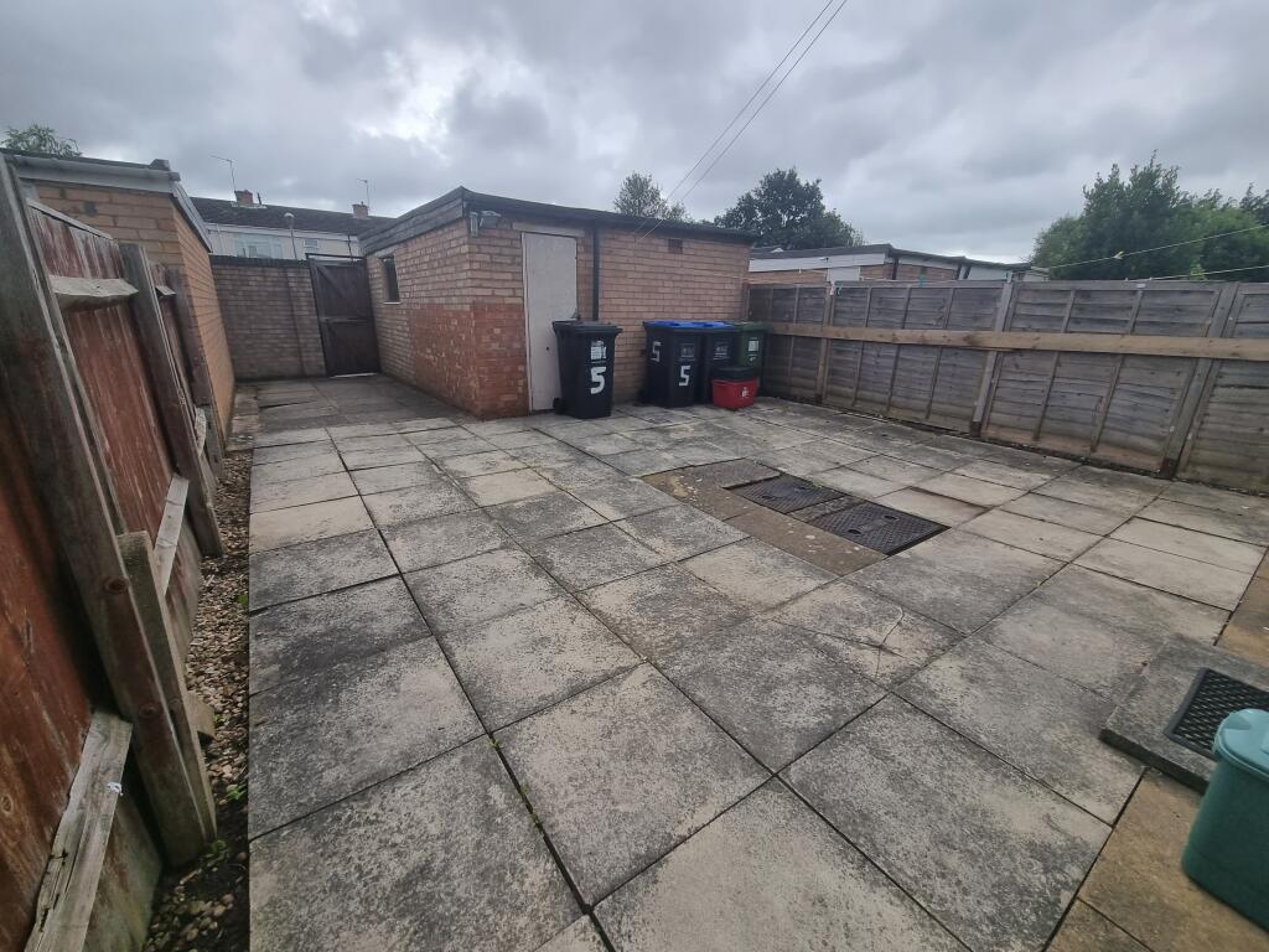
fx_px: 477
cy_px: 476
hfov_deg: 106.2
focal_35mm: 13
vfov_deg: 89.9
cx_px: 634
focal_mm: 2.2
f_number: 2.2
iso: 50
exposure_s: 1/688
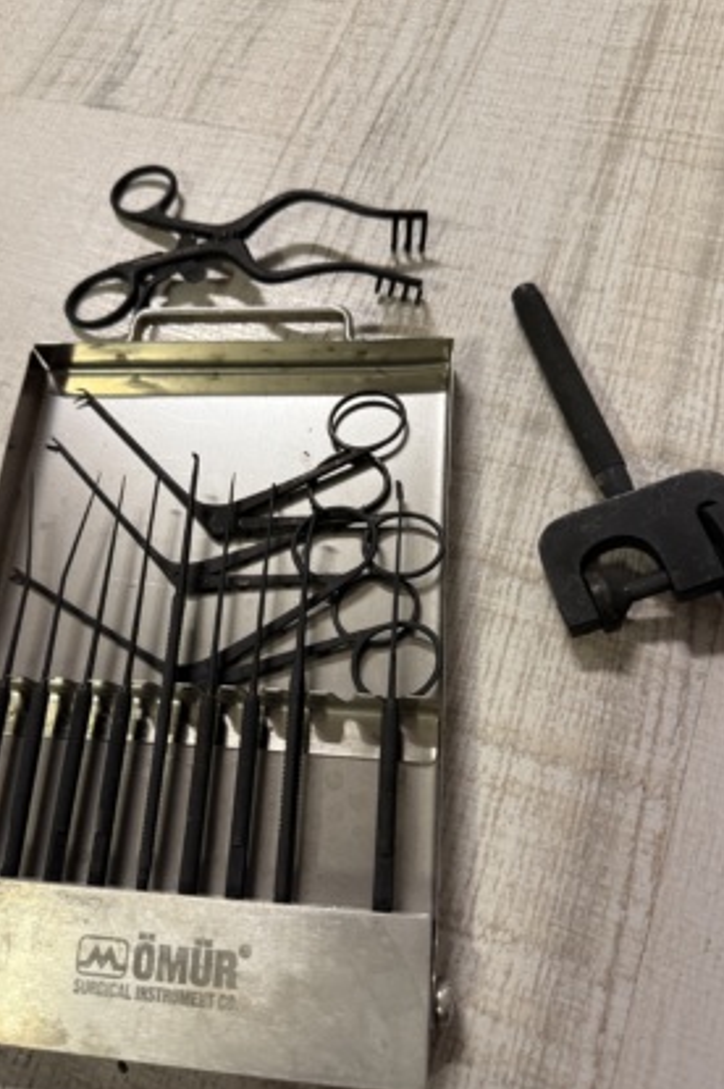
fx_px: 786
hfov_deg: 49.4
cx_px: 315
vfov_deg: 69.4
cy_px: 556
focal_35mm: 26
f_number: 1.78
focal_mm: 6.76
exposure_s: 1/50
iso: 250
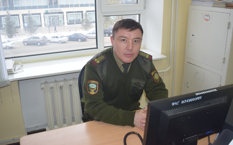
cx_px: 116
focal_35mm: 36
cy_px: 68
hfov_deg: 54.6
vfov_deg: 35.8
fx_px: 226
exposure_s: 1/125
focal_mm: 23
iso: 800
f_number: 5.6
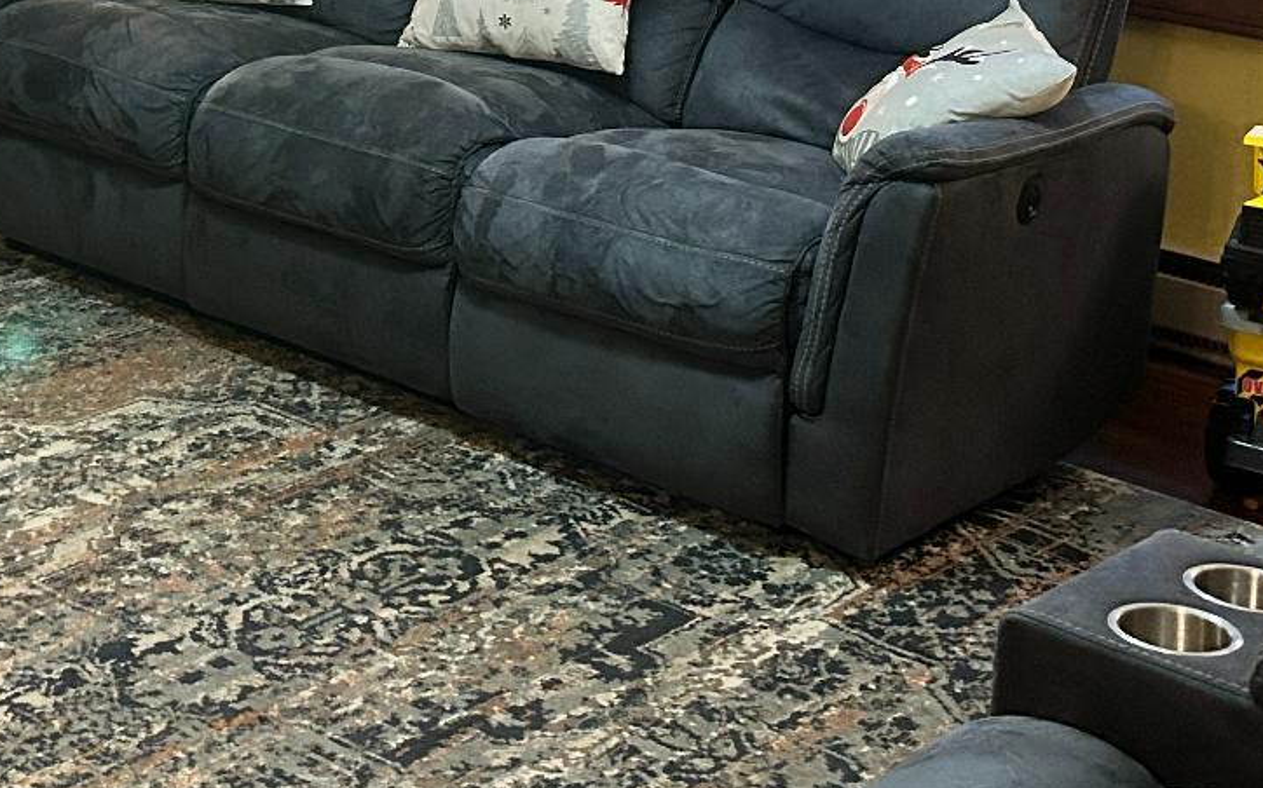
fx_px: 2684
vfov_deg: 15.6
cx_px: 197
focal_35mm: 78
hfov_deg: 25.9
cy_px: -349
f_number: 1.5
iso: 400
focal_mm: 5.7
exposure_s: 1/59
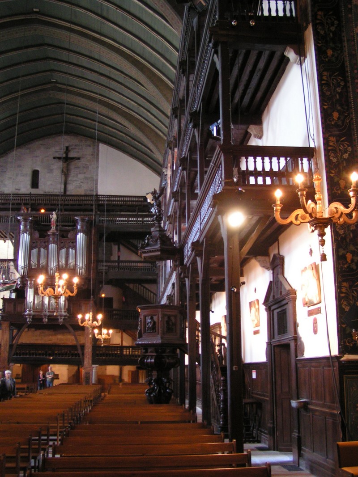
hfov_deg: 37.7
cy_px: 238
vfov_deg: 49.0
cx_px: 179
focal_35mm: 38
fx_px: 524
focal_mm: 5.8
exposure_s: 1/2.5
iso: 200
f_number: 2.8
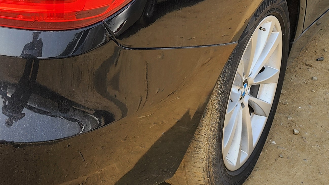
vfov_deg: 15.2
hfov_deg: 26.6
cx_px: 37
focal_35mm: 77
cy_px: -29
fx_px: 672
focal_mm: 6.4
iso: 12
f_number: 1.8
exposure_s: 1/375
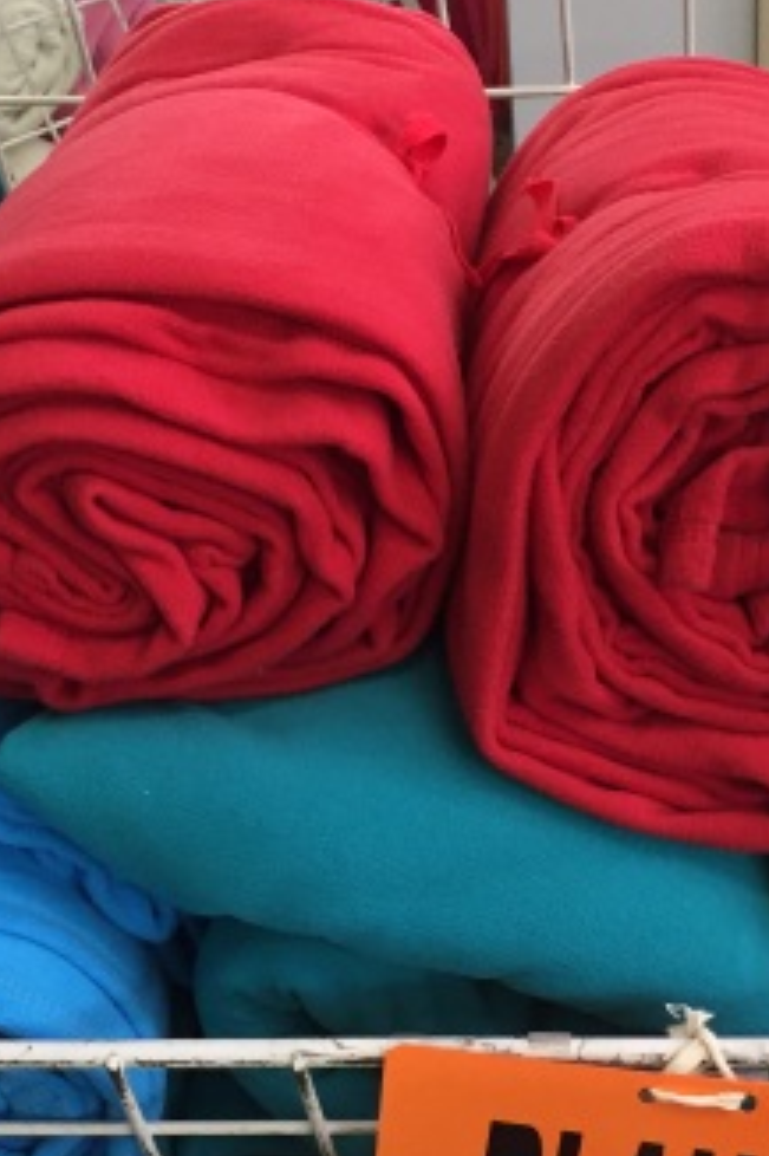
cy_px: 713
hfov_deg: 18.3
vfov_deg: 27.3
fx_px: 2373
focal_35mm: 74
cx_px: 560
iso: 64
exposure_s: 1/33
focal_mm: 4.15
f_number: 2.2
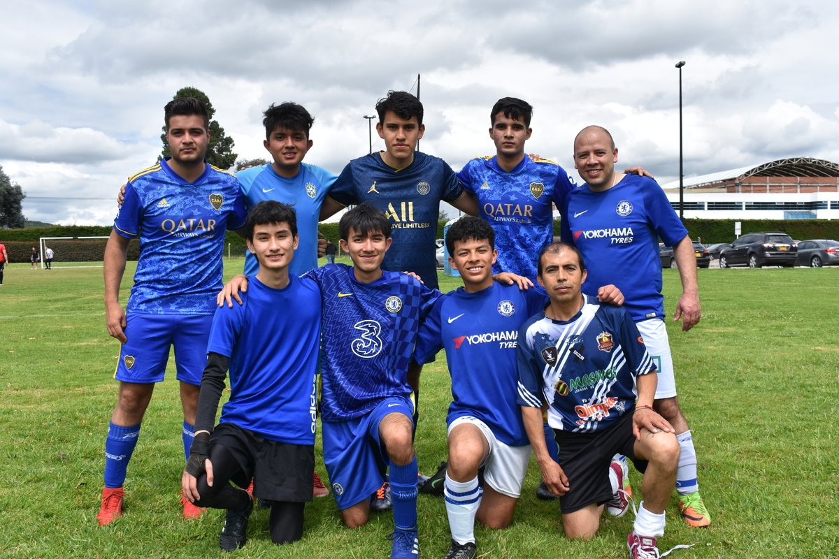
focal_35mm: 36
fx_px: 839
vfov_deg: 36.9
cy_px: 280
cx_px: 420
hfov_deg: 53.1
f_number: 8
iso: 180
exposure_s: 1/500
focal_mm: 24
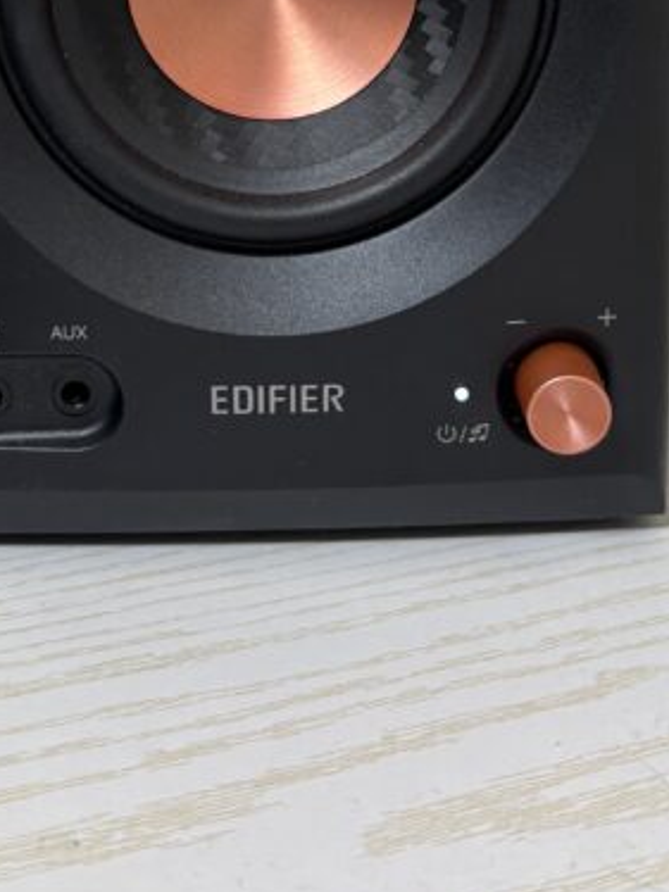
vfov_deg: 26.3
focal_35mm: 71
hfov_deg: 20.7
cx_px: 293
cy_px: 50
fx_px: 1831
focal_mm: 5.96
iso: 100
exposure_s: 1/60
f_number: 1.6
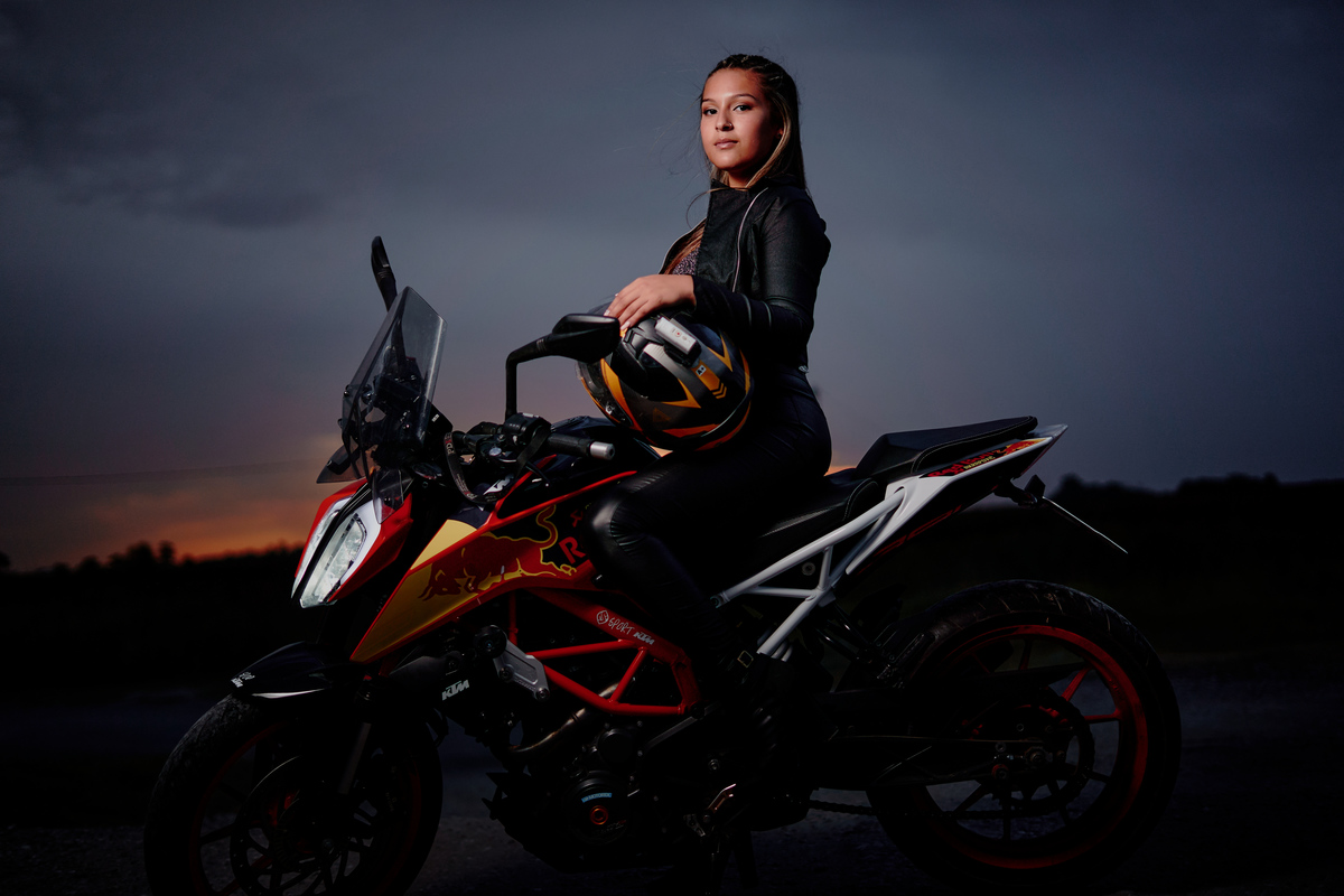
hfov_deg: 39.6
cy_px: 448
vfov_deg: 27.0
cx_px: 672
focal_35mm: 50
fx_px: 1867
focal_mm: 50
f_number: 1.8
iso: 100
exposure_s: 1/1600
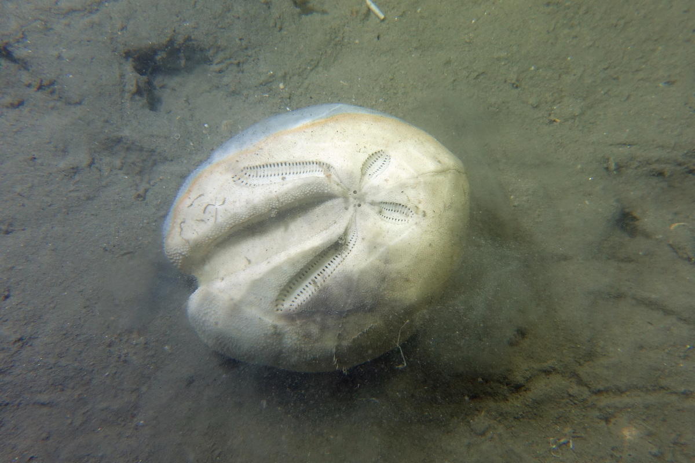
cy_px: 232
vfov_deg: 53.1
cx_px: 348
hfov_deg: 73.7
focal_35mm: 24
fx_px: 463
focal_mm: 8.8
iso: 250
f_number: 7.1
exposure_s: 1/200
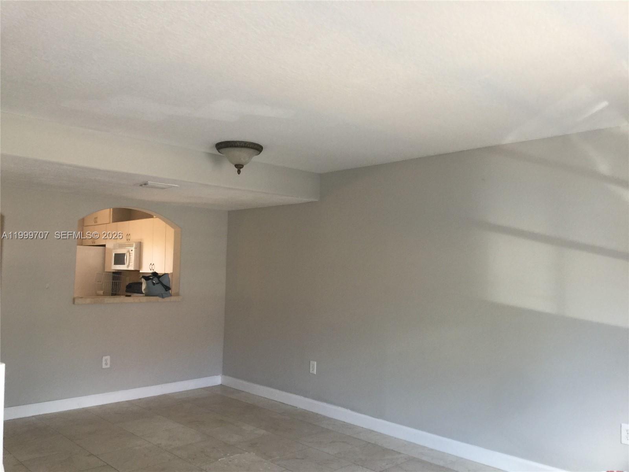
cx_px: 314
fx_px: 527
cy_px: 236
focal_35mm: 29
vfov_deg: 48.2
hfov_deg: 61.7
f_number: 2.2
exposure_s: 1/30
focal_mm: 4.15
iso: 50
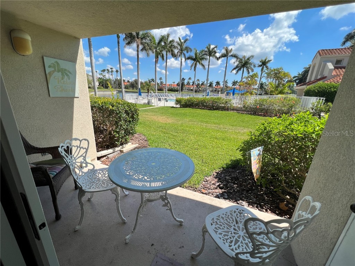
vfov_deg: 89.9
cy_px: 133
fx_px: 133
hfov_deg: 106.2
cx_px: 178
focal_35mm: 13
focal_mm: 1.57
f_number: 1.8
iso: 32
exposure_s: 1/1233
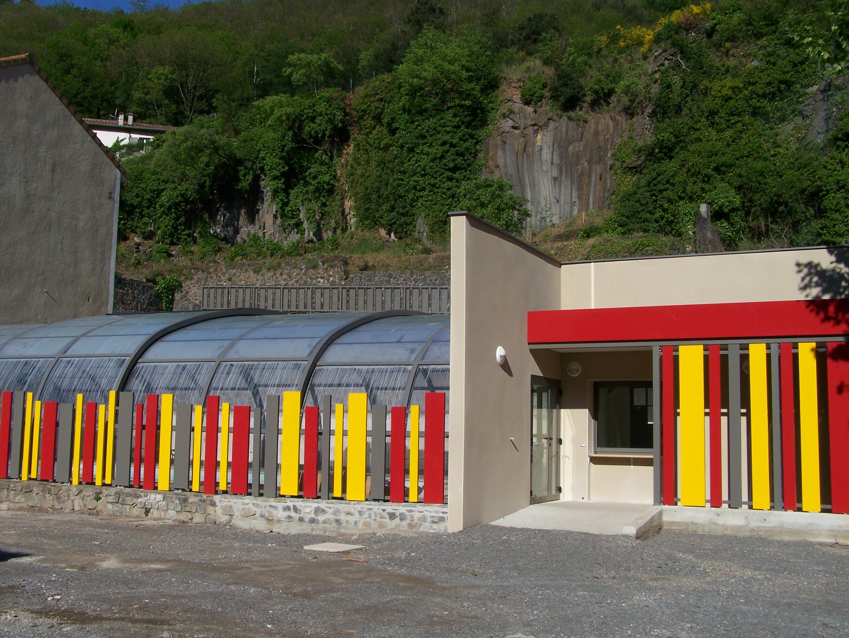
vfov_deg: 37.8
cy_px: 319
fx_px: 933
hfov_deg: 48.9
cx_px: 424
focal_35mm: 38
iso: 80
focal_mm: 6.3
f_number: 5.6
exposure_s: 1/640
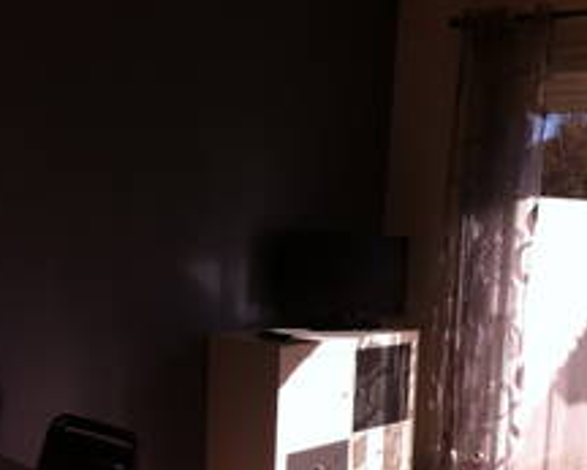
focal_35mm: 57
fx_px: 991
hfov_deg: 32.1
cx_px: 470
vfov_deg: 26.4
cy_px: 342
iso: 80
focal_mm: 3.85
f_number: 2.8
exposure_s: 1/702
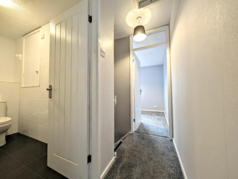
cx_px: 119
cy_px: 90
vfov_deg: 94.6
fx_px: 83
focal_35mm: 12
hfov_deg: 110.5
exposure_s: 1/23
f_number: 1.7
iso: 66
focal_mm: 2.02
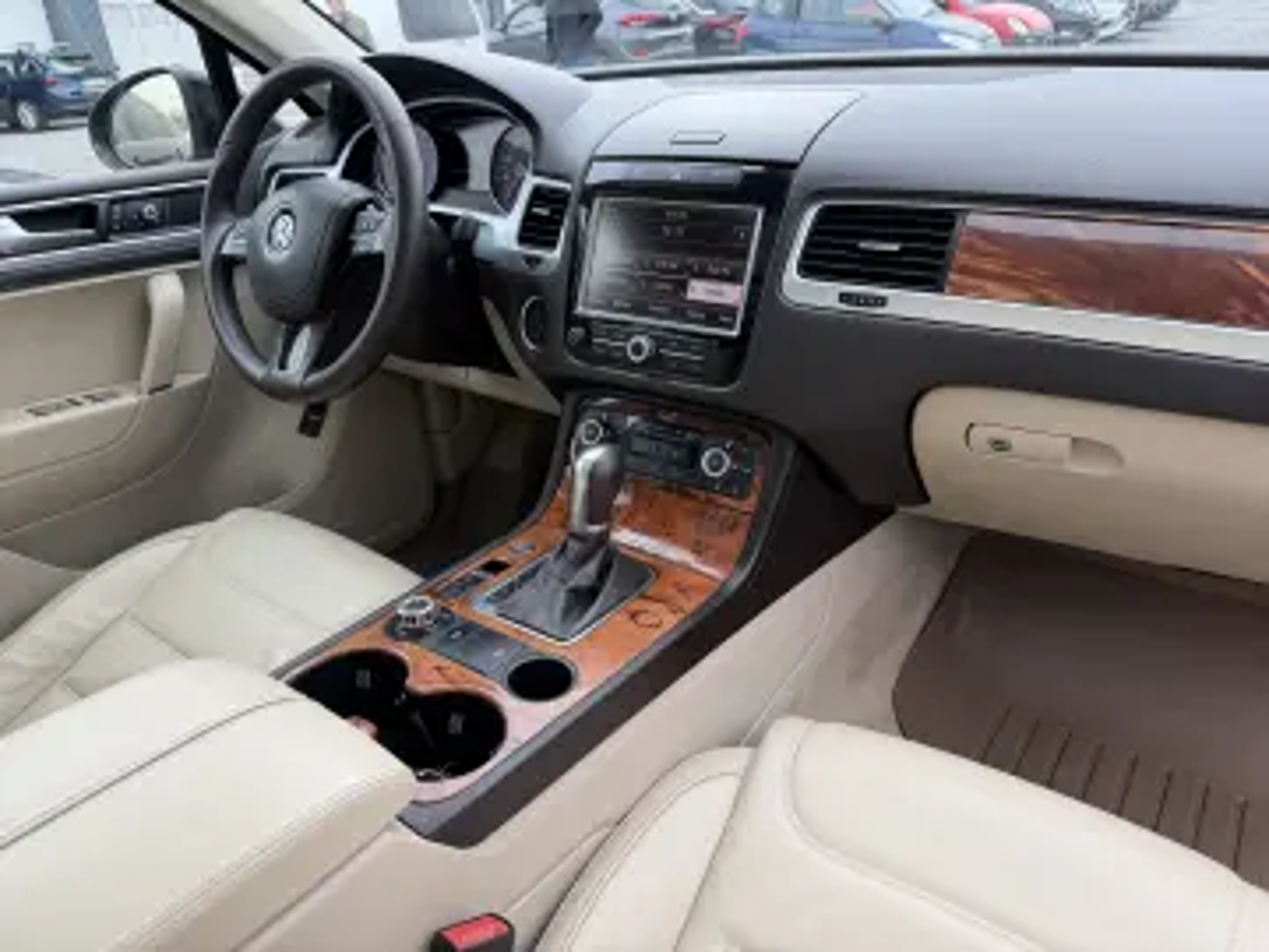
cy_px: 476
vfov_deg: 56.8
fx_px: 880
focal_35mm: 24
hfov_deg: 71.6
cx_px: 634
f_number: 1.78
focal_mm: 6.76
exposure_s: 1/330
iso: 80
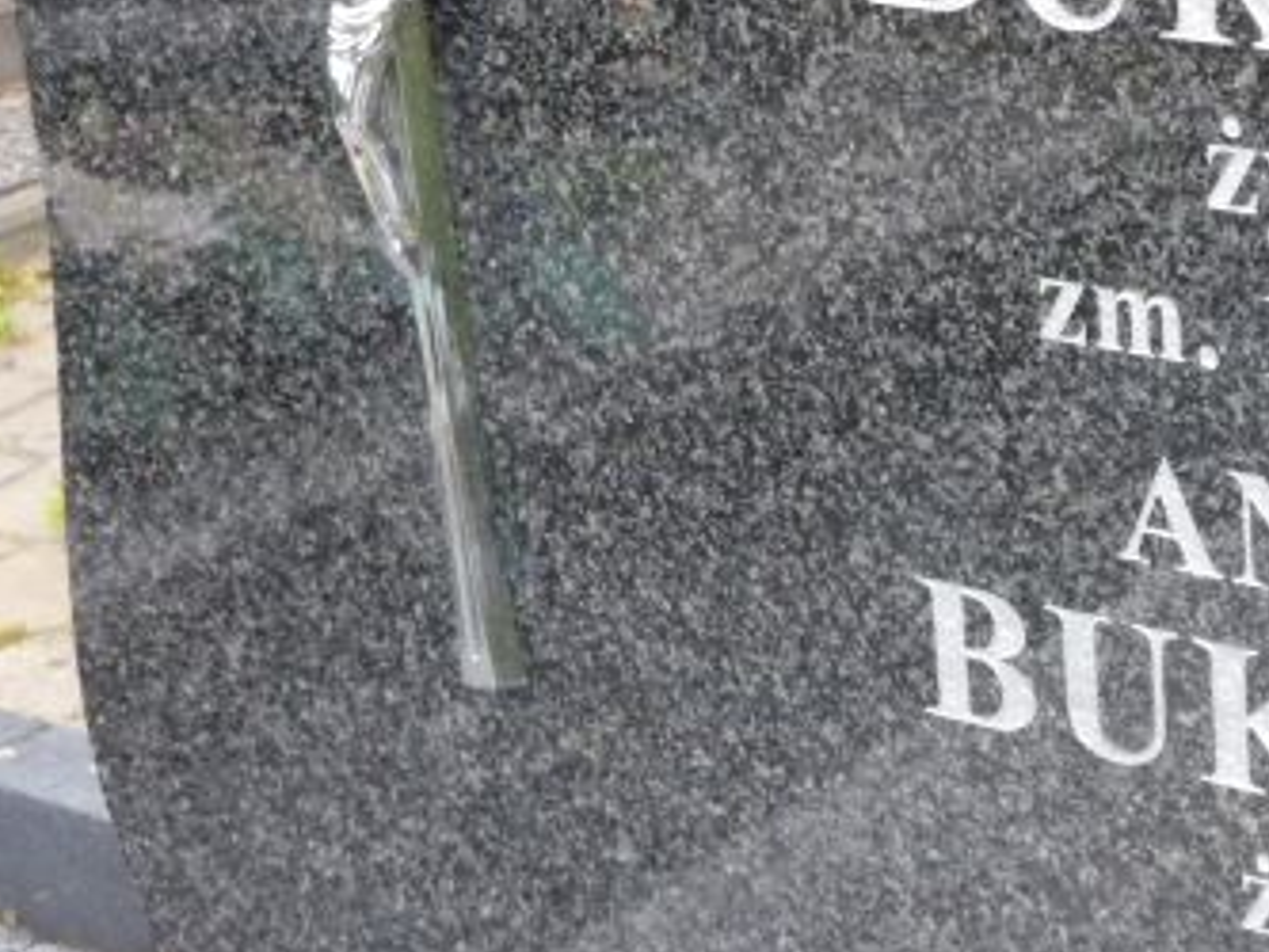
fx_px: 3154
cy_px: 423
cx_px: 1399
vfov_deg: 17.2
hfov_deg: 21.6
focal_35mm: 86
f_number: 3.3
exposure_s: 1/60
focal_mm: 4.9
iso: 250
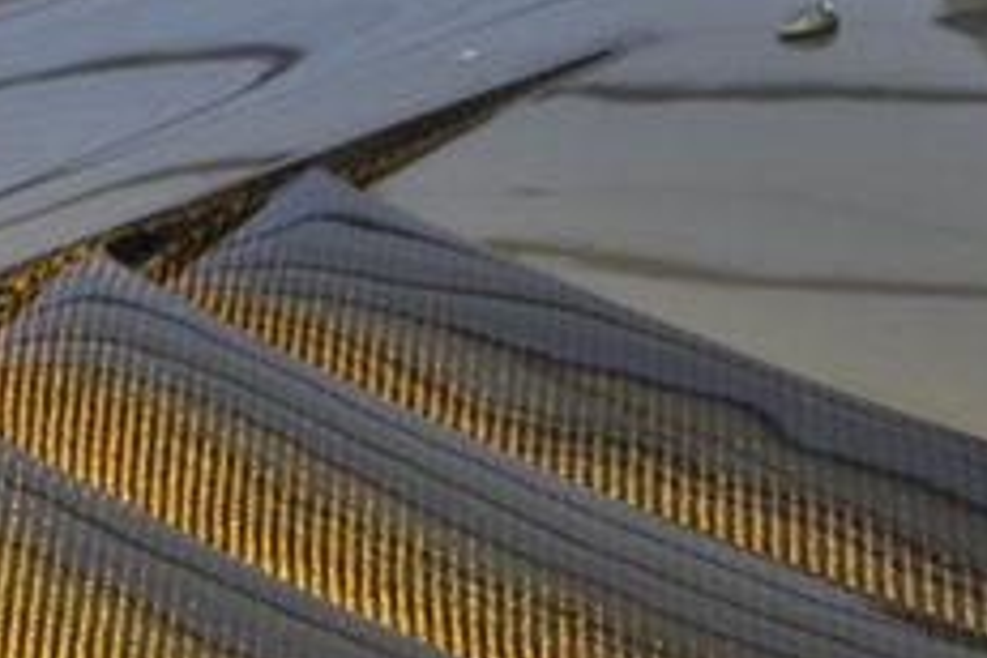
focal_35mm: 199
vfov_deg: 6.9
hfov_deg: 10.3
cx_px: 81
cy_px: 793
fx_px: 5455
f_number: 4.5
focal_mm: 48
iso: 400
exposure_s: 1/40
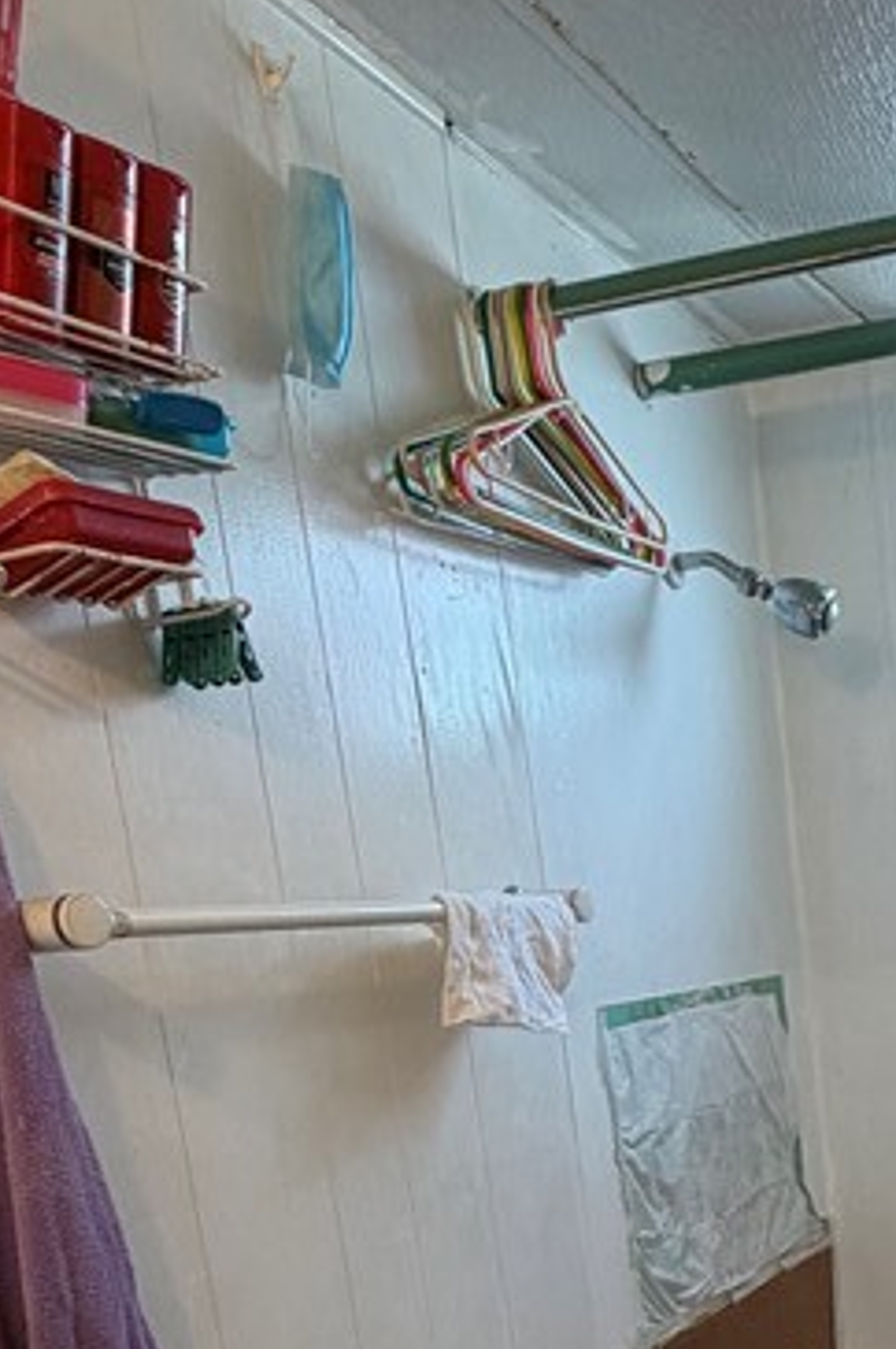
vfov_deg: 43.4
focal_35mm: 41
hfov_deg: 29.6
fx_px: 1533
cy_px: 1212
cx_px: 963
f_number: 2.2
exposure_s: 1/120
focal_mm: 2.22
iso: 125
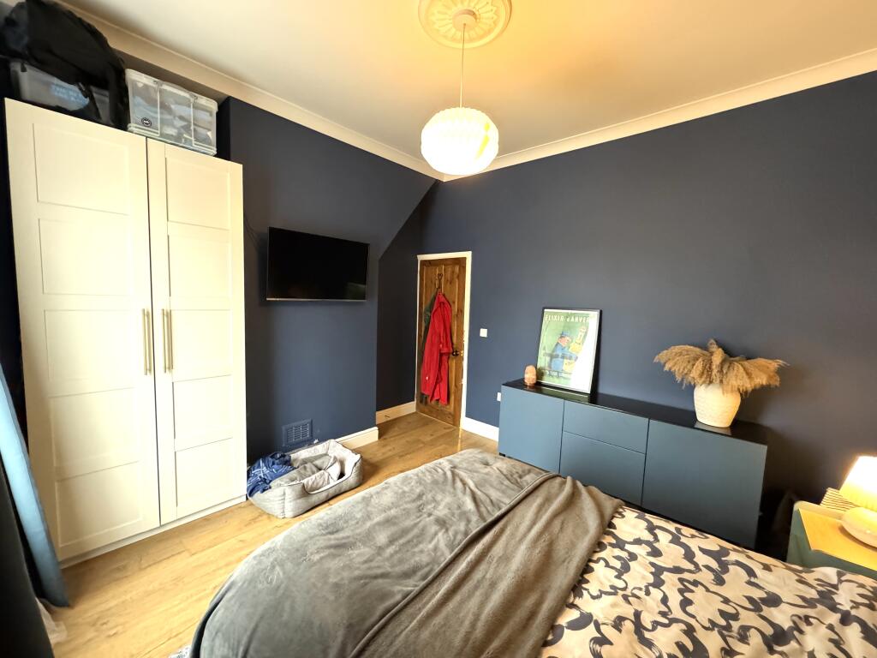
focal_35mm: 14
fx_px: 355
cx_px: 438
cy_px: 329
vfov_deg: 85.7
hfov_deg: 102.1
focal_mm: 2.22
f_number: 2.2
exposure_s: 1/47
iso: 1250
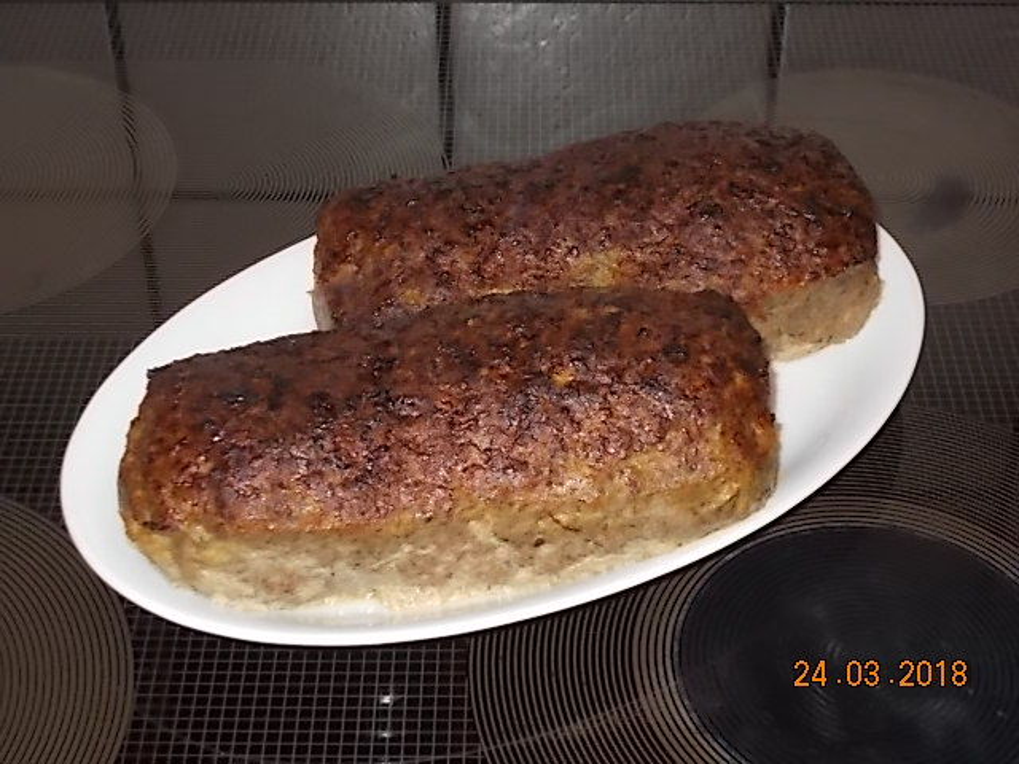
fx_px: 1943
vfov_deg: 22.3
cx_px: 510
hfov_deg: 29.4
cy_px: 382
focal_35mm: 66
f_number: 5.3
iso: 200
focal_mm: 11.8
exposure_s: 1/60
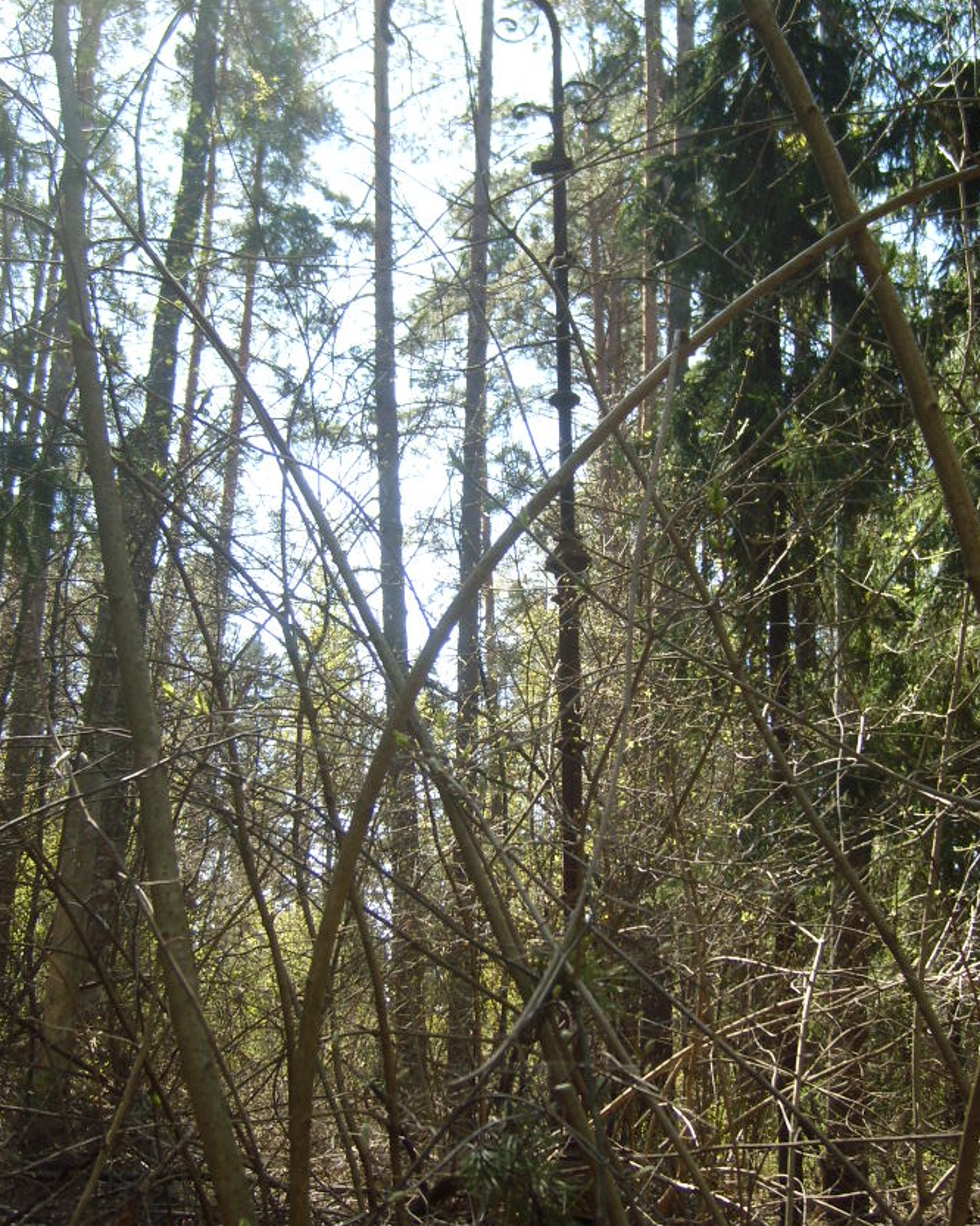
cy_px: 659
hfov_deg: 35.6
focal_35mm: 42
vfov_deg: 43.8
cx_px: 561
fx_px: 1523
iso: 50
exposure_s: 1/272
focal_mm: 5.8
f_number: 2.8
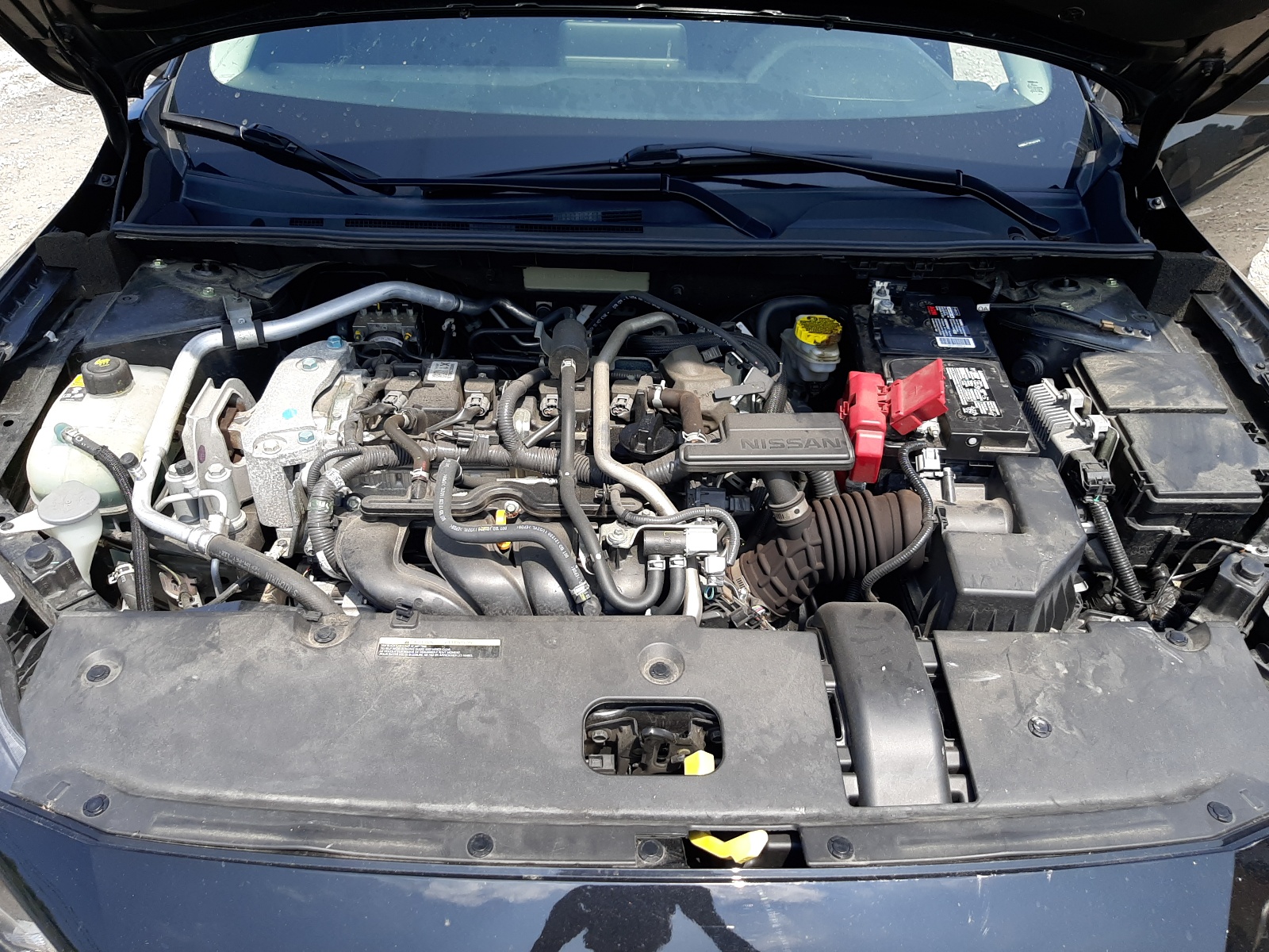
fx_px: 953
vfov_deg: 53.1
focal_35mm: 26
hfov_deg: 67.3
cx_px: 634
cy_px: 476
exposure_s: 1/1111
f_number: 1.7
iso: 40
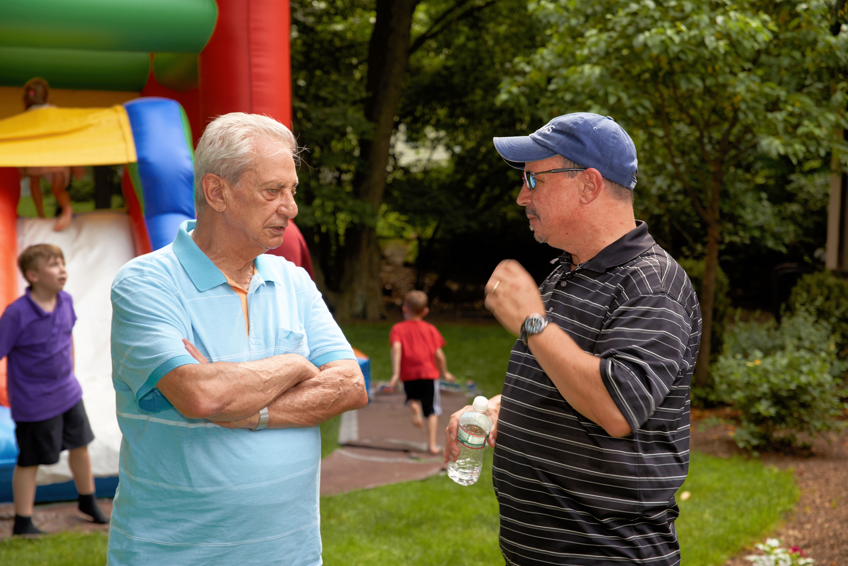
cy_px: 283
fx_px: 1649
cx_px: 424
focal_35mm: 70
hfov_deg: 28.8
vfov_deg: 19.5
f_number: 5.6
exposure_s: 1/80
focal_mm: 70
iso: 100
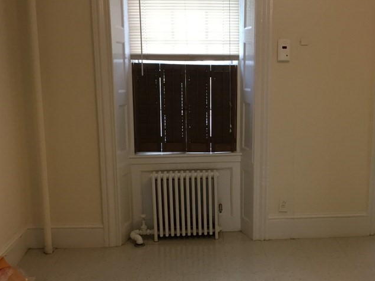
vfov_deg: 30.7
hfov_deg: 39.9
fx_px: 509
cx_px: 255
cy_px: 176
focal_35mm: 47
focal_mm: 4.15
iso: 32
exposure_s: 1/30
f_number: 2.2
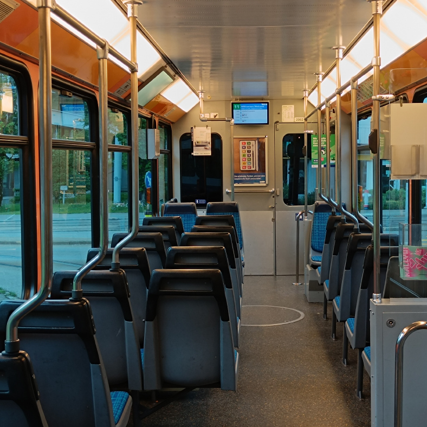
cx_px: 248
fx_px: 488
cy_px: 182
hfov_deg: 47.0
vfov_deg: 47.1
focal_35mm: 35
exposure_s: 1/101
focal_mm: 5.59
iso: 350
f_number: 1.88
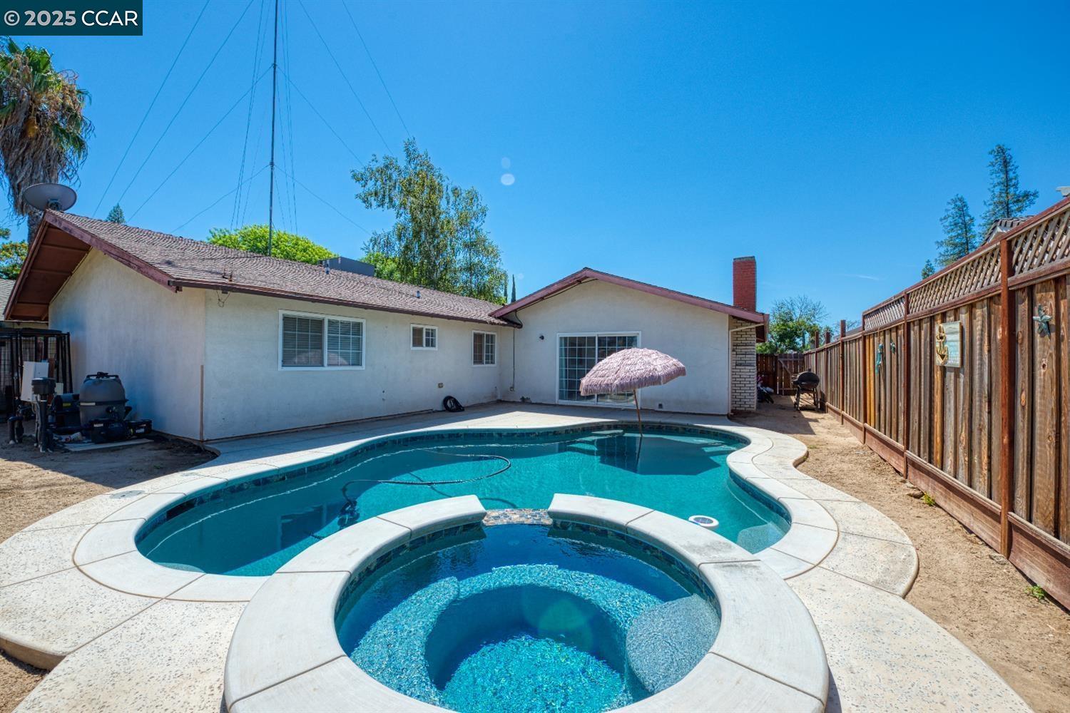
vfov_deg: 81.2
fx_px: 416
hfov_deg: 104.3
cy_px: 356
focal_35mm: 14
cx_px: 535
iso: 200
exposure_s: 1/320
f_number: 10
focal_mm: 14
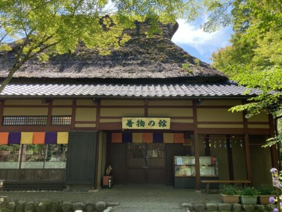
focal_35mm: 28
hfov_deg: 63.4
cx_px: 141
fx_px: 228
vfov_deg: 49.7
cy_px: 106
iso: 20
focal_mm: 3.99
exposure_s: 1/558
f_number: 1.8
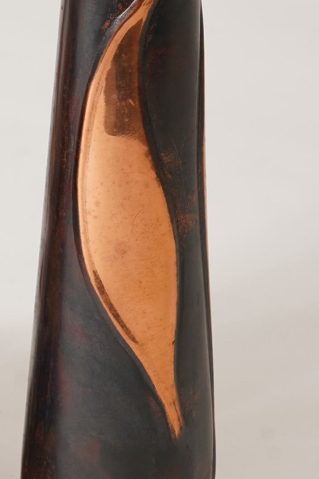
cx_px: -90
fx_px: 2420
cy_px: 199
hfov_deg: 7.5
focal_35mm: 182
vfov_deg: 11.3
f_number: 8
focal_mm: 70
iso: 500
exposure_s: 1/125
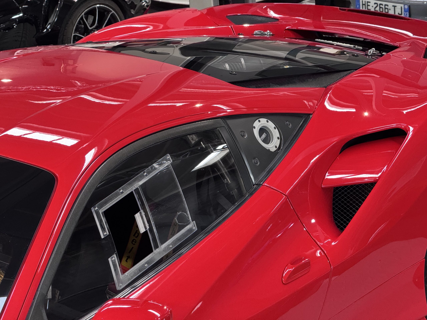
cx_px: 214
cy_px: 160
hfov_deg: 16.4
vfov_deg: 12.3
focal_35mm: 120
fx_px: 1480
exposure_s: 1/33
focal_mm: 15.66
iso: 500
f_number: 2.8
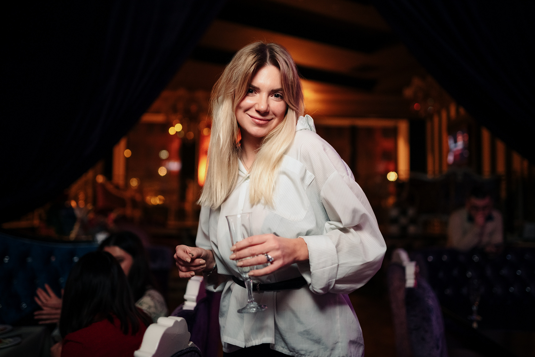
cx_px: 268
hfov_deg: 54.4
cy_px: 178
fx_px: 520
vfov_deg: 37.9
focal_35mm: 35
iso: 1250
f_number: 1.4
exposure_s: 1/125
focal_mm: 35
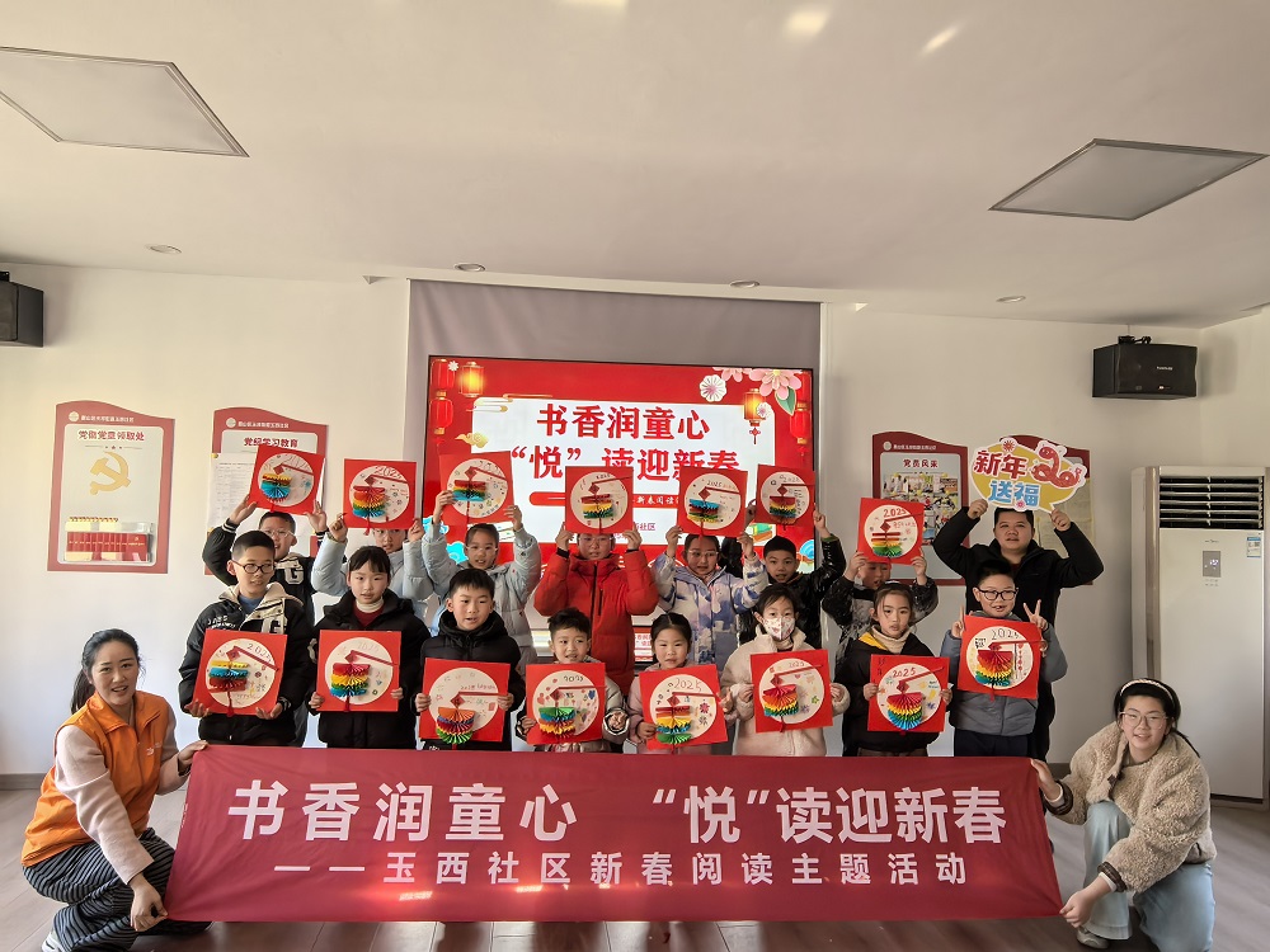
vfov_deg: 61.1
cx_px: 635
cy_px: 476
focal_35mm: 22
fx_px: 807
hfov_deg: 76.4
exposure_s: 1/100
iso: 200
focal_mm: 1.95
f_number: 2.2
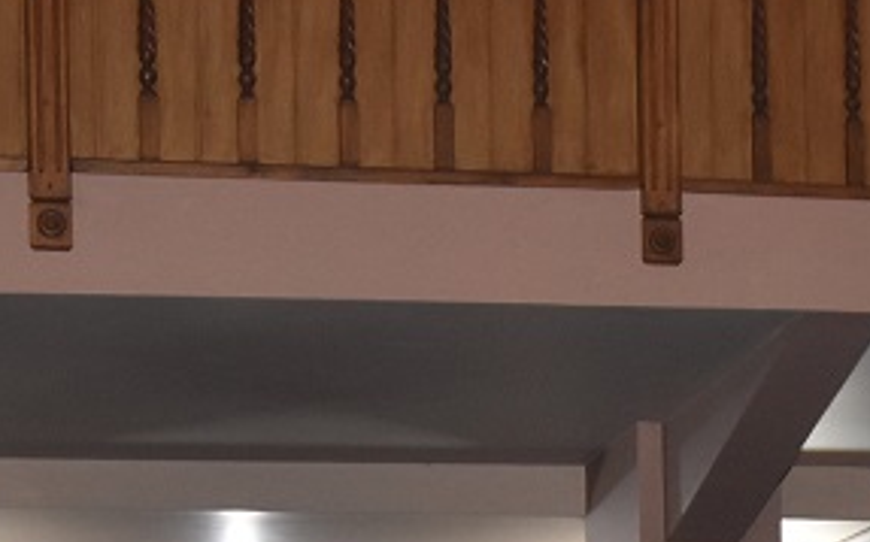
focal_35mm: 131
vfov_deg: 9.5
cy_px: 943
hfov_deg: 15.8
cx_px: 746
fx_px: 3104
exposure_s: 1/60
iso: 1600
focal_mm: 24
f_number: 3.8
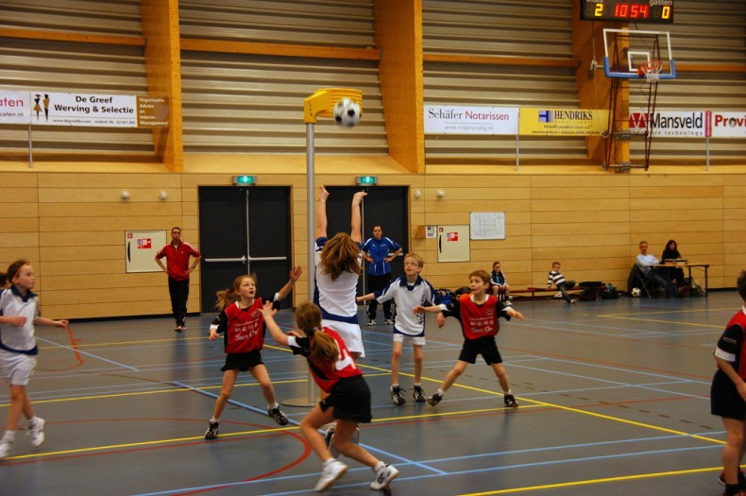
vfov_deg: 25.7
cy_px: 248
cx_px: 373
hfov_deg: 37.9
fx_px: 1087
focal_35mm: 52
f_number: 4.5
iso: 800
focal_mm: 35
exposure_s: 1/100
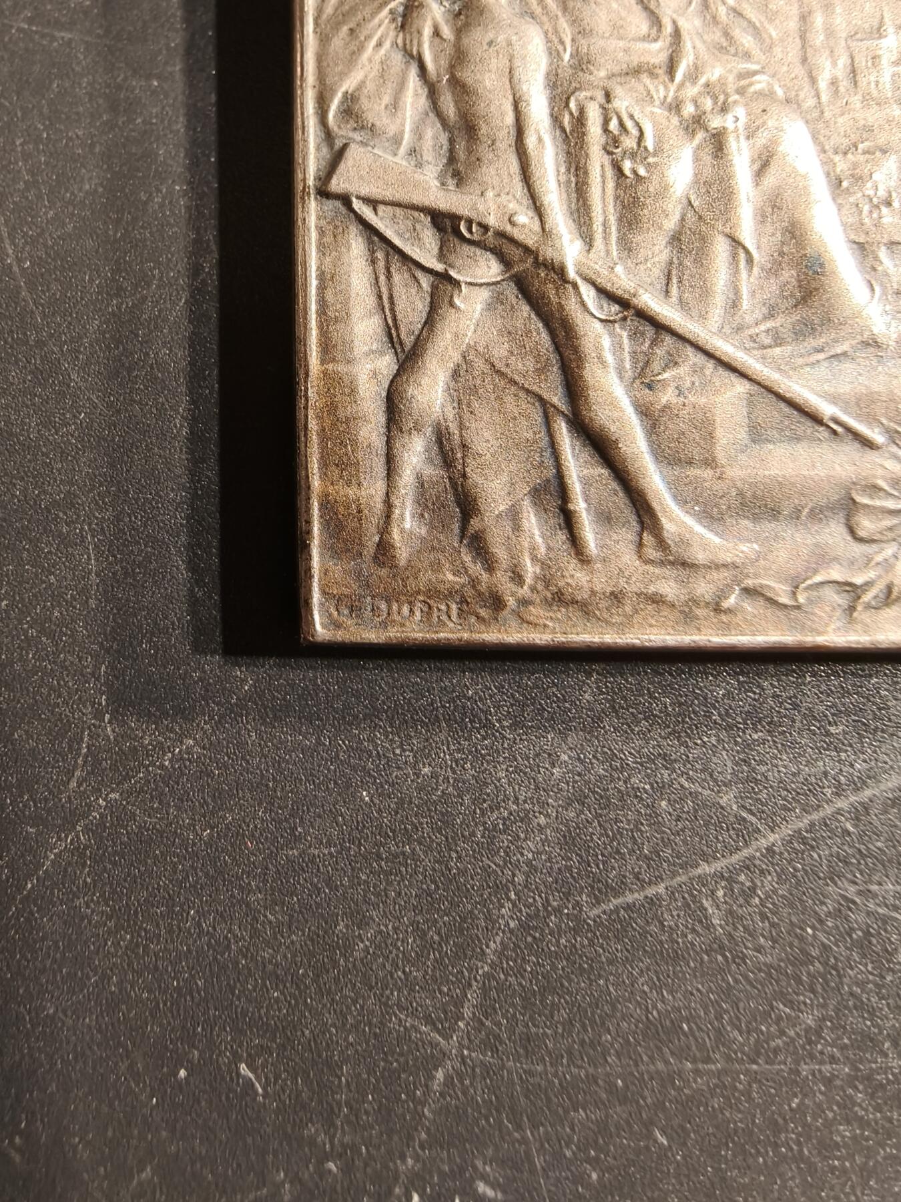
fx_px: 798
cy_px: 601
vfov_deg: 73.9
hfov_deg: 58.9
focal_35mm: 23
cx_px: 450
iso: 250
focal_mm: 2.32
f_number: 2
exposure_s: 1/50
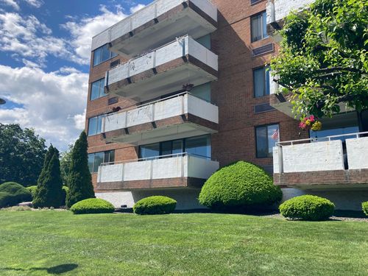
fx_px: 298
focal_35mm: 28
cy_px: 138
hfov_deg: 63.4
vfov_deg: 49.7
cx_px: 184
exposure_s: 1/2208
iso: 20
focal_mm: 3.99
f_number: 1.8
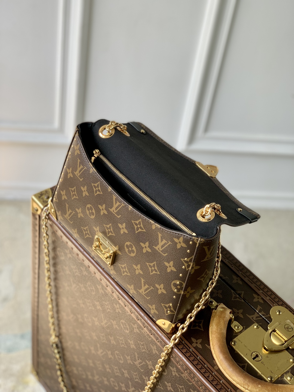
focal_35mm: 52
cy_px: 196
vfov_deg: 36.8
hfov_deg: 28.0
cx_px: 147
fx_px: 589
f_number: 2.4
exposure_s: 1/130
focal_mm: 6
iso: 16
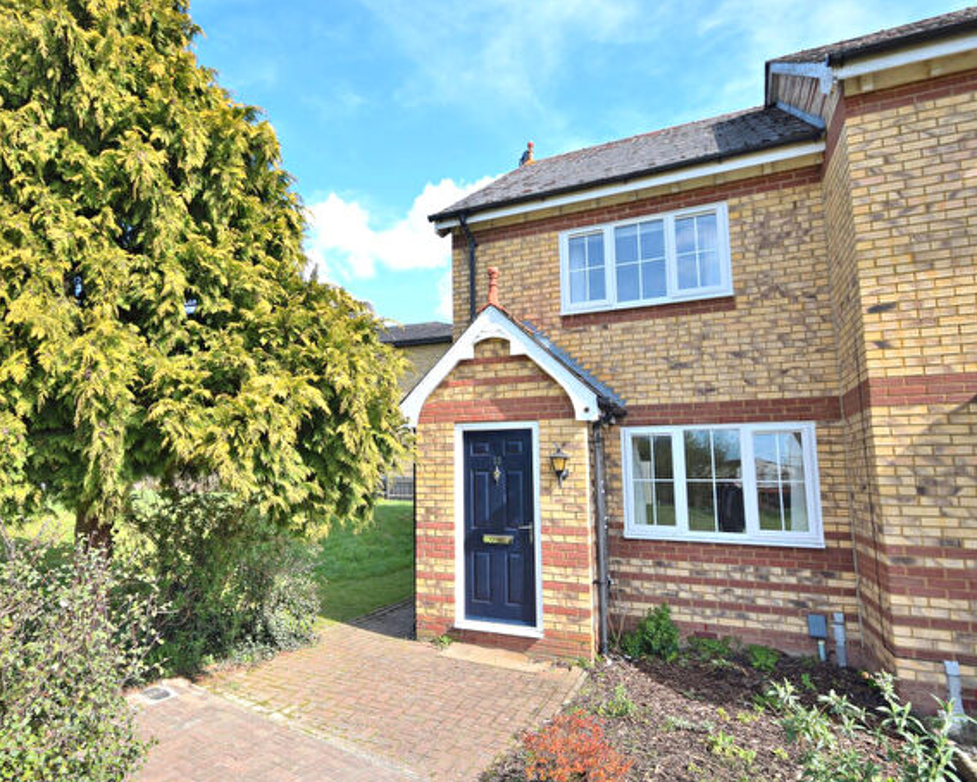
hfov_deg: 72.6
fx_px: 653
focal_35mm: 23
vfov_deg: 61.8
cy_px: 399
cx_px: 381
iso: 200
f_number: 8
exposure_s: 1/250
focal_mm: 13
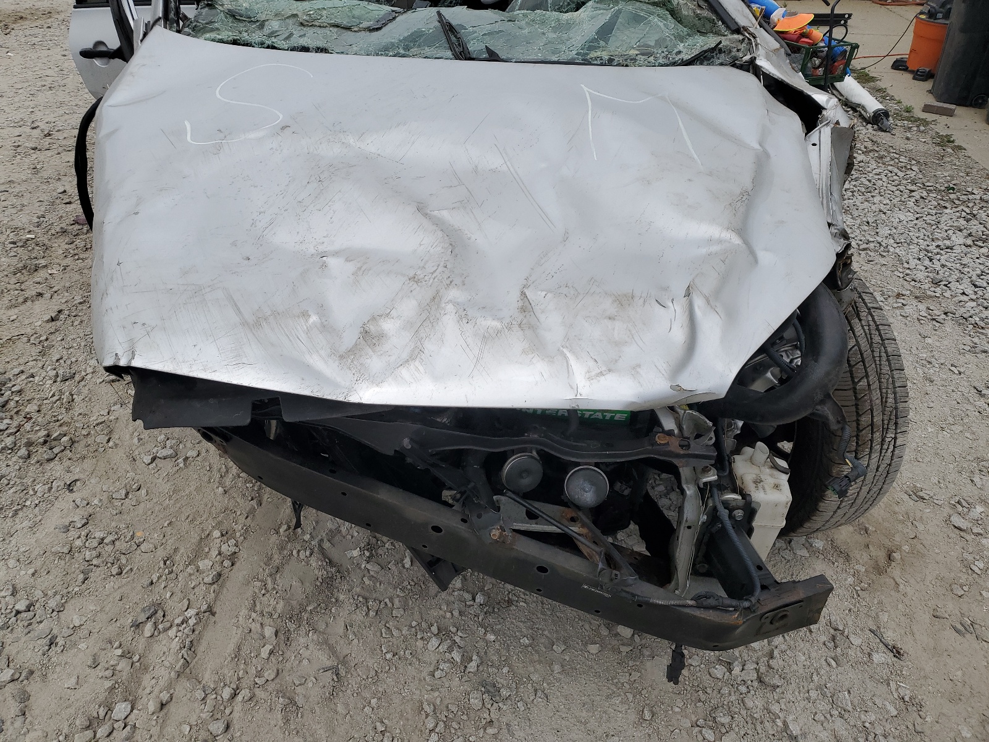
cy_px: 371
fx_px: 743
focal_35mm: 26
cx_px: 494
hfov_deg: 67.3
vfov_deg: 53.1
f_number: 1.5
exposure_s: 1/5000
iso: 50
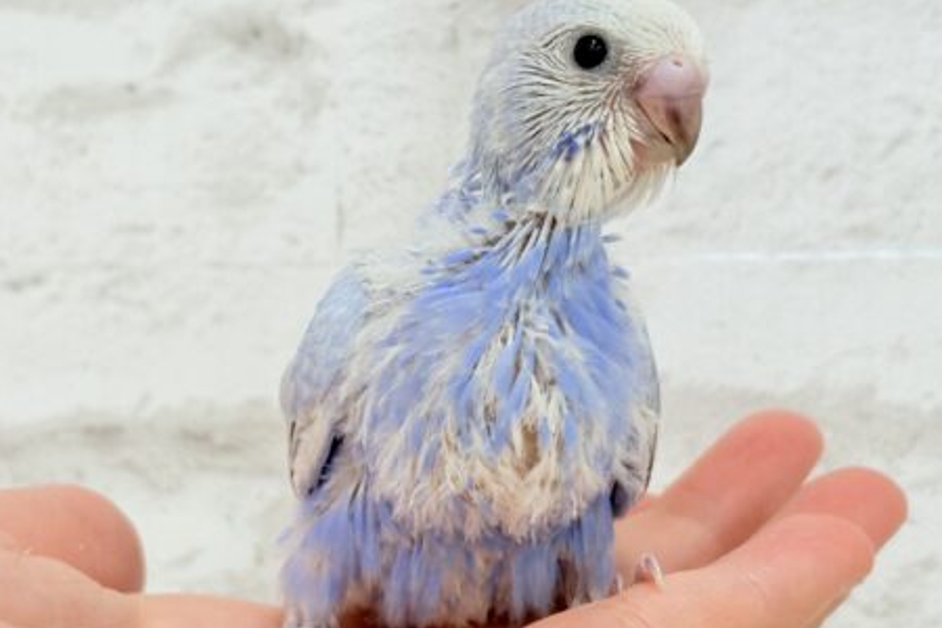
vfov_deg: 17.7
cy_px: 232
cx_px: 448
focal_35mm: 77
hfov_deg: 26.3
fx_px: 2015
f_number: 1.6
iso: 40
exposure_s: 1/50
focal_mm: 5.96
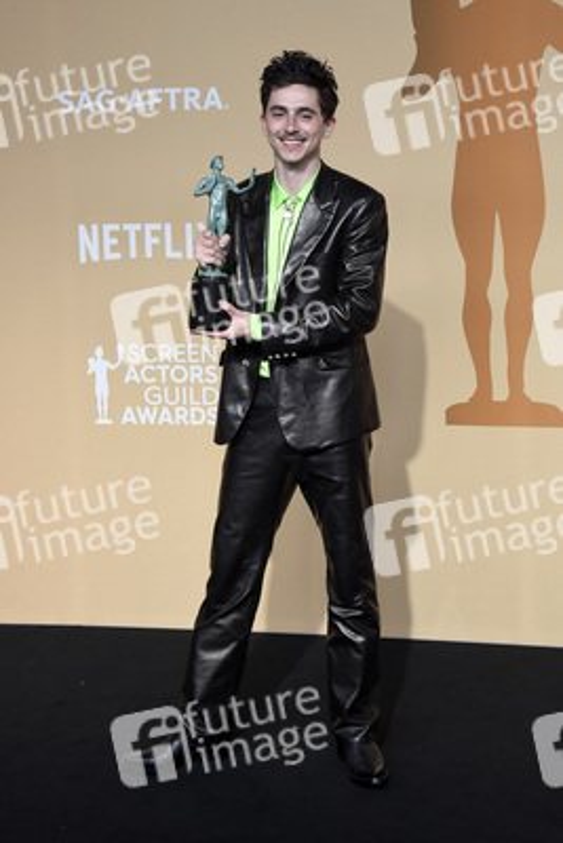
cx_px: 282
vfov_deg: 39.6
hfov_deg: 27.0
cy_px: 422
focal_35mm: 50
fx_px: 1172
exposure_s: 1/250
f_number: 7.1
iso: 2500
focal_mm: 50
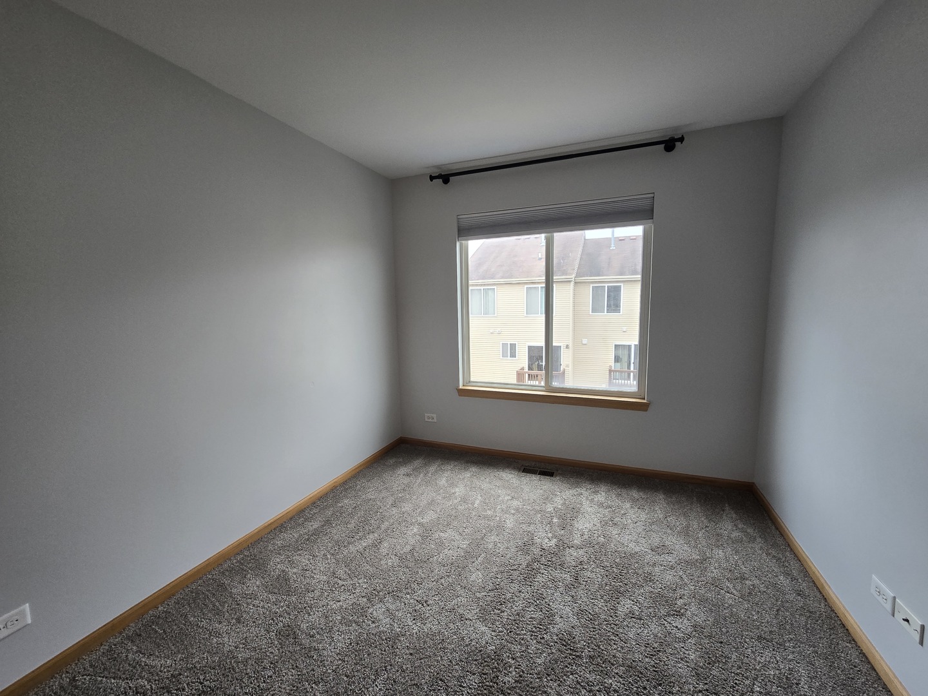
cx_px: 464
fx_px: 349
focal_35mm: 13
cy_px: 348
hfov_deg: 106.2
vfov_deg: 89.9
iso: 80
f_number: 2.2
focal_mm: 2.2
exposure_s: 1/60
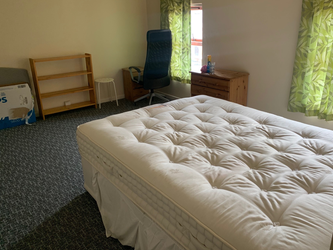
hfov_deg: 61.5
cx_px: 184
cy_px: 111
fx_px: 279
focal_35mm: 29
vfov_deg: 48.2
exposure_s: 1/68
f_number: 1.8
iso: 100
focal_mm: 4.25
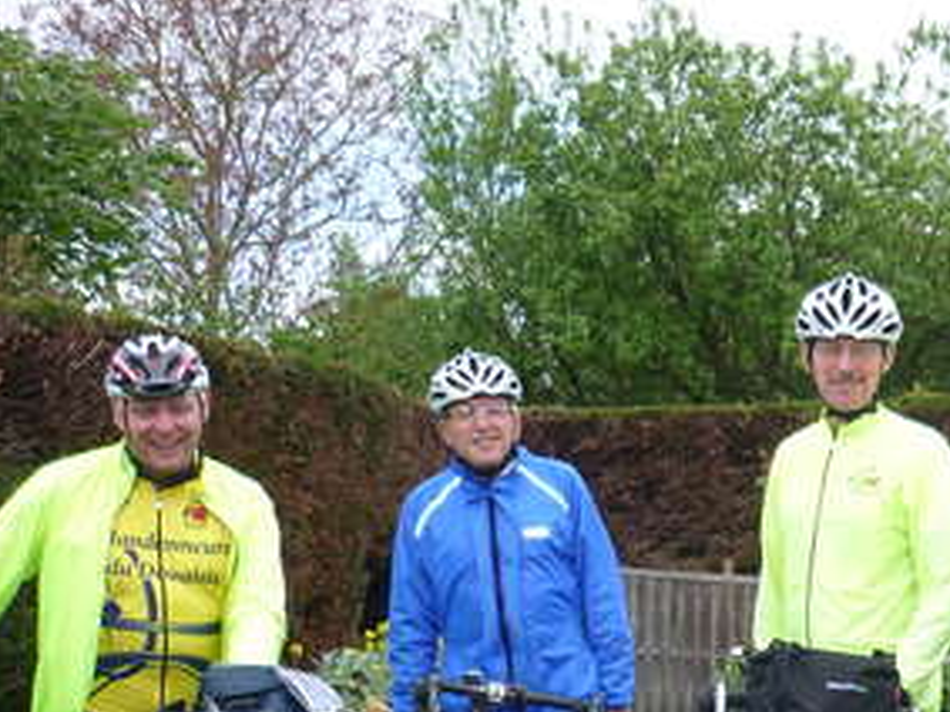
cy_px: 668
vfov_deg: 20.5
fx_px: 1920
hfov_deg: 26.7
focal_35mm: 70
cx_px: 890
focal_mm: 5.5
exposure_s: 1/400
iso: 100
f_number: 2.8
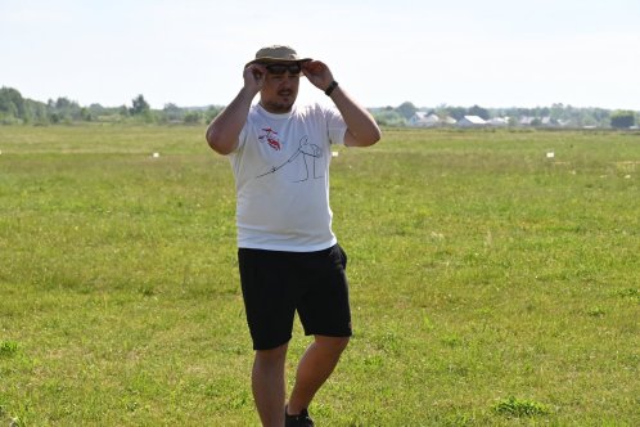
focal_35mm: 90
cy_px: 214
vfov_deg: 15.2
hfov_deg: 22.6
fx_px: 1600
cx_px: 320
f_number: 8
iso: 320
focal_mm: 60
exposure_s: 1/1000
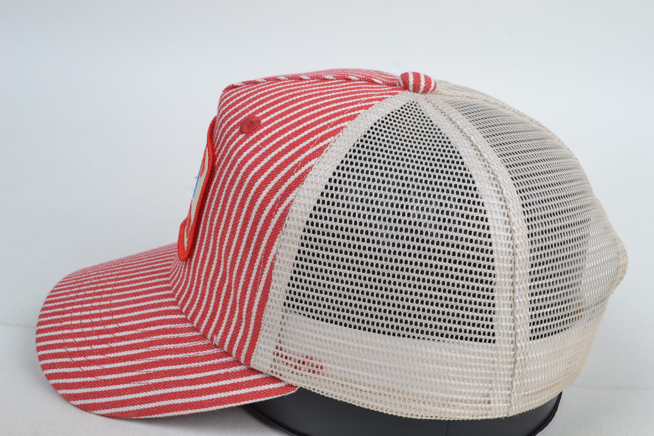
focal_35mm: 45
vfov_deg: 29.9
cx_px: 327
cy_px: 218
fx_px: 817
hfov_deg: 43.6
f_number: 11
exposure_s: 1/125
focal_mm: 30
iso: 200
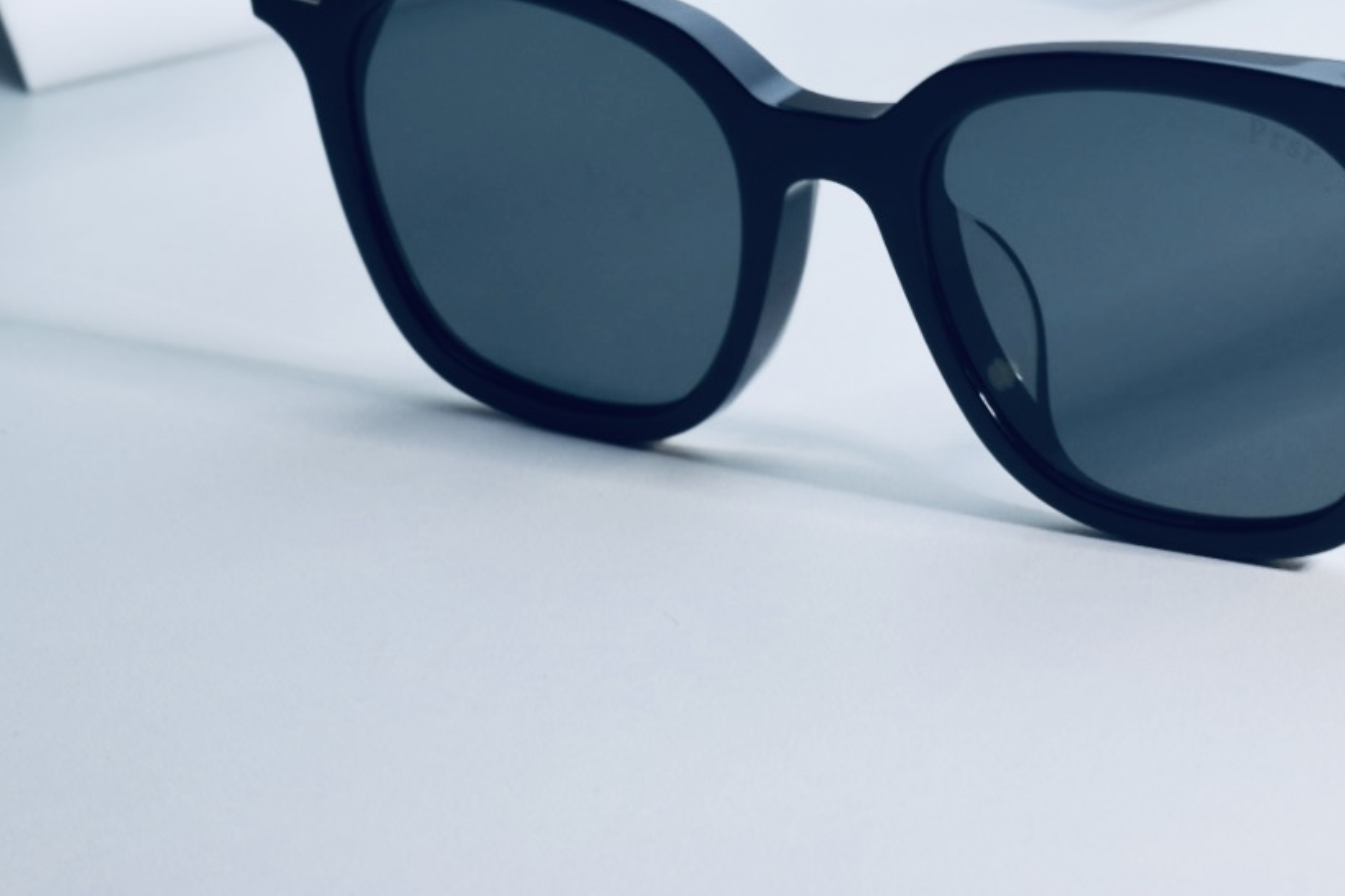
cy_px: 21
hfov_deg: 13.8
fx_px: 5528
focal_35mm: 148
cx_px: 1194
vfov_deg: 9.2
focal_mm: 50
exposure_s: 1/100
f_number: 7.1
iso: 125
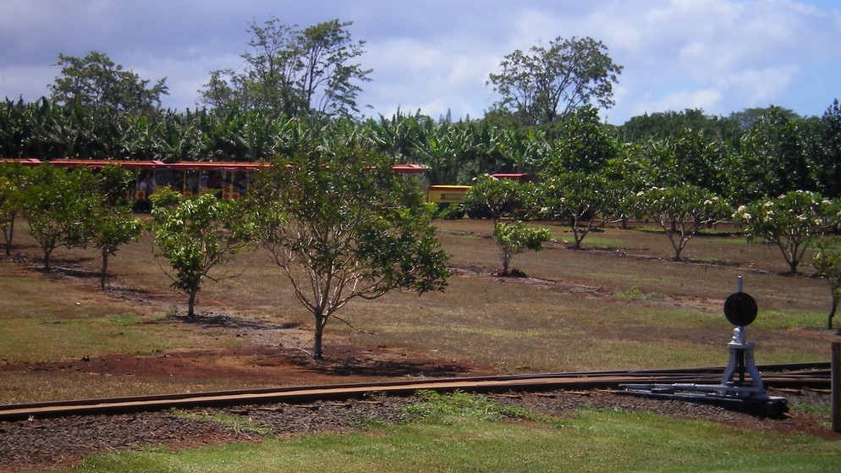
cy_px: 179
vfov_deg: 8.1
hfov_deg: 14.3
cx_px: 366
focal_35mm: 150
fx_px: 3345
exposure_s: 1/125
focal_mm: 18.9
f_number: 8.5
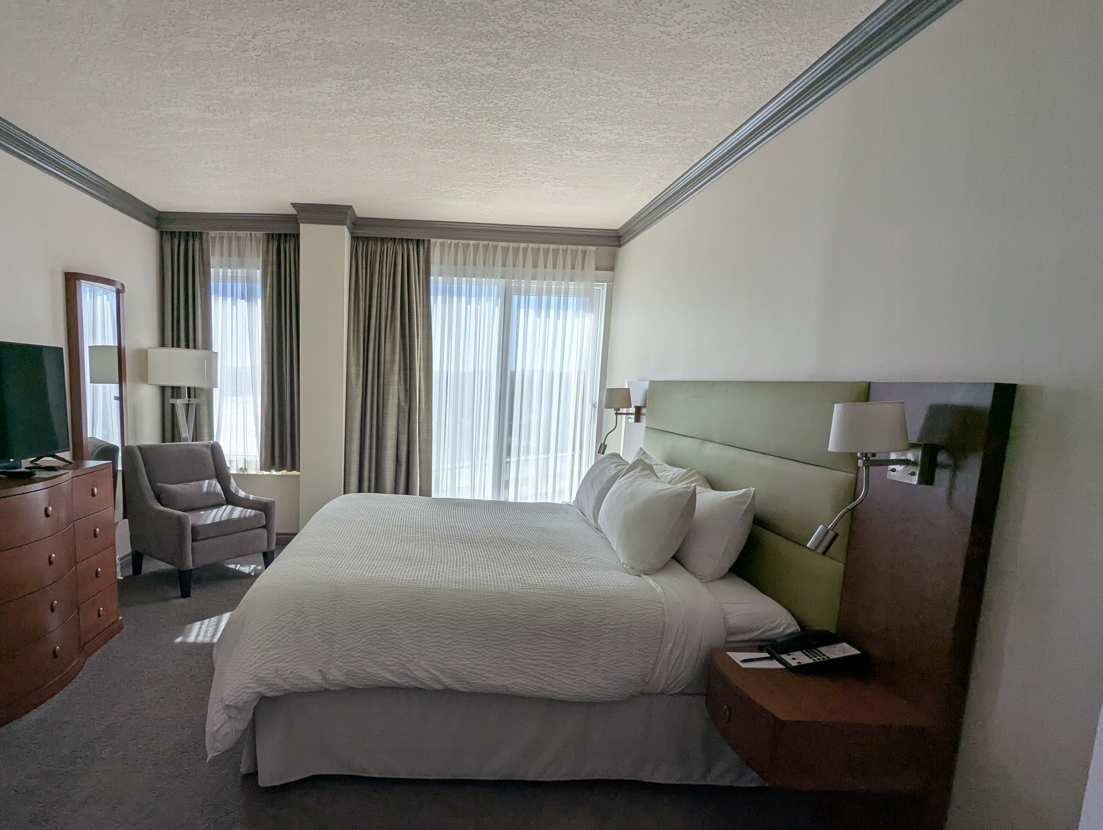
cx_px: 455
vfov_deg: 68.5
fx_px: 606
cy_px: 471
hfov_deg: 83.8
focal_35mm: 19
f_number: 2.2
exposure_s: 1/877
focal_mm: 2.35
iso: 47
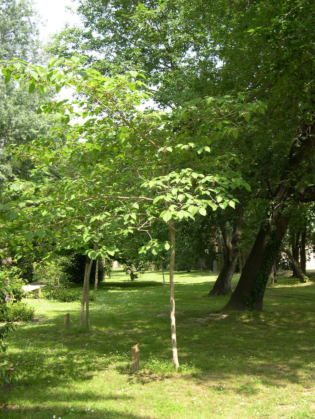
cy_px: 210
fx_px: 461
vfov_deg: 49.0
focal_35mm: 38
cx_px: 158
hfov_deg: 37.7
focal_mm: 8
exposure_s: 1/325
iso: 100
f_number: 2.8
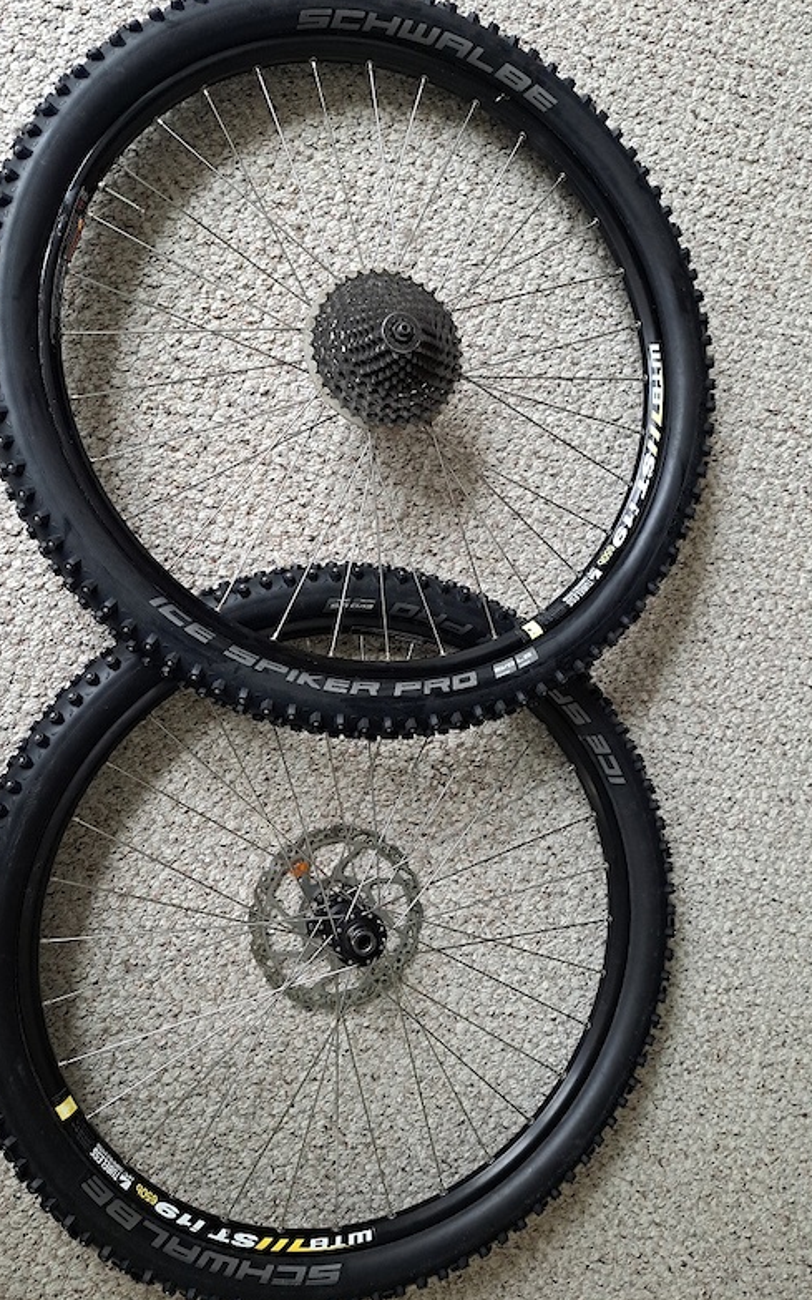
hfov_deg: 47.4
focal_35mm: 26
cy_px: 644
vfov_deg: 70.4
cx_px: 344
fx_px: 921
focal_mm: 5.23
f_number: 1.8
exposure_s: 1/40
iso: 250
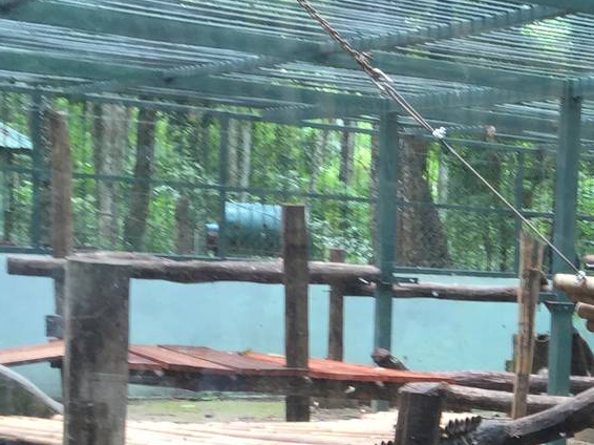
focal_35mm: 82
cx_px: 716
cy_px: 472
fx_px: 1406
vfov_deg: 17.4
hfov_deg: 22.0
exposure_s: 1/50
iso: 40
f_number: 2.2
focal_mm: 4.15
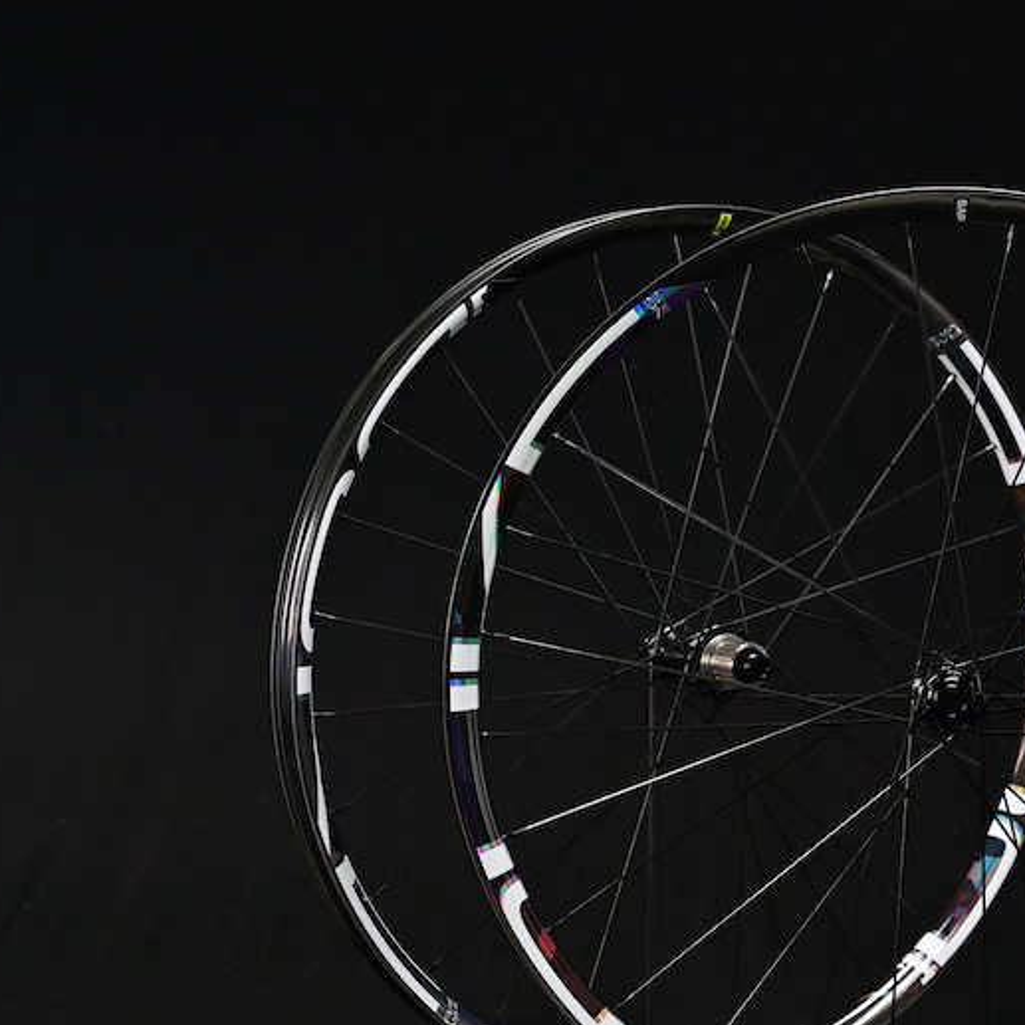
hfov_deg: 21.5
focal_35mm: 79
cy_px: 637
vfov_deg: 21.9
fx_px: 2647
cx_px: 890
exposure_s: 1/100
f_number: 5
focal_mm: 47
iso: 800
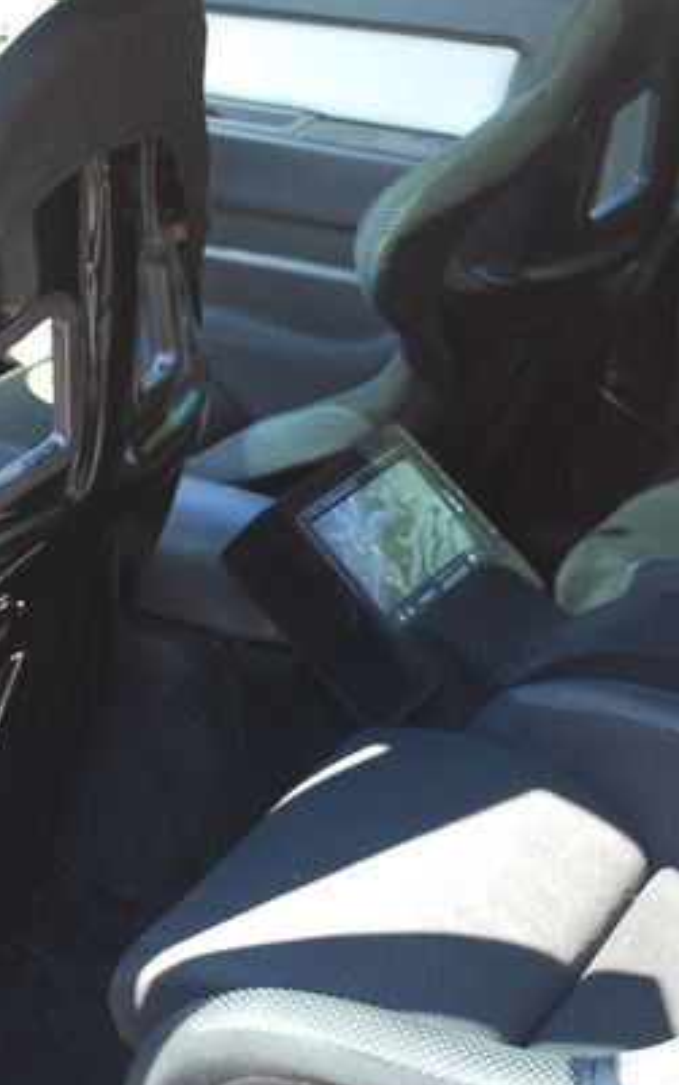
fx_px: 2603
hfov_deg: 14.8
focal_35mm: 88
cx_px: 422
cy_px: 530
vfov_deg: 23.5
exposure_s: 1/30
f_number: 5.3
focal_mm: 36
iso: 280
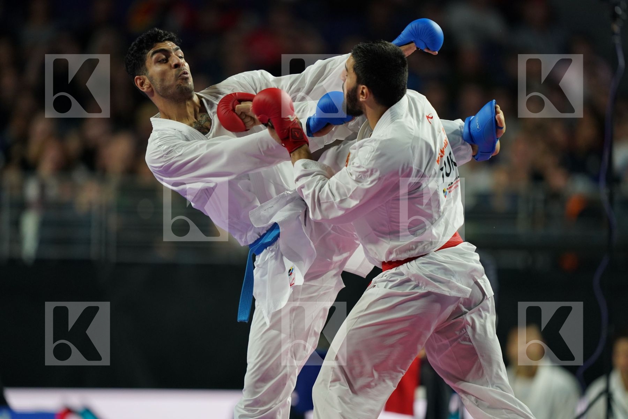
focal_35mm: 400
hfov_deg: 5.2
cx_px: 314
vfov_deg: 3.4
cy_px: 210
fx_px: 6977
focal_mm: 400
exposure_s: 1/1000
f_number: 2.8
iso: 2000
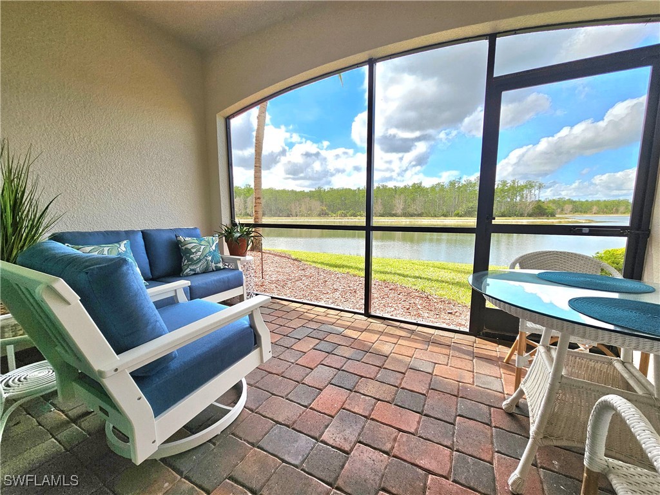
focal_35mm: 13
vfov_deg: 89.9
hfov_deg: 106.2
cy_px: 248
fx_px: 248
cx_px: 330
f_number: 2.2
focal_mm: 2.2
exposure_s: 1/769
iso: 64
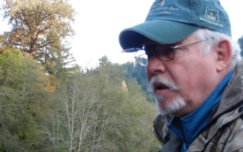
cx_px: 170
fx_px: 643
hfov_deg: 21.3
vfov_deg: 13.4
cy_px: 122
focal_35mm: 97
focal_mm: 9.2
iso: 125
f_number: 4.3
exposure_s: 1/40
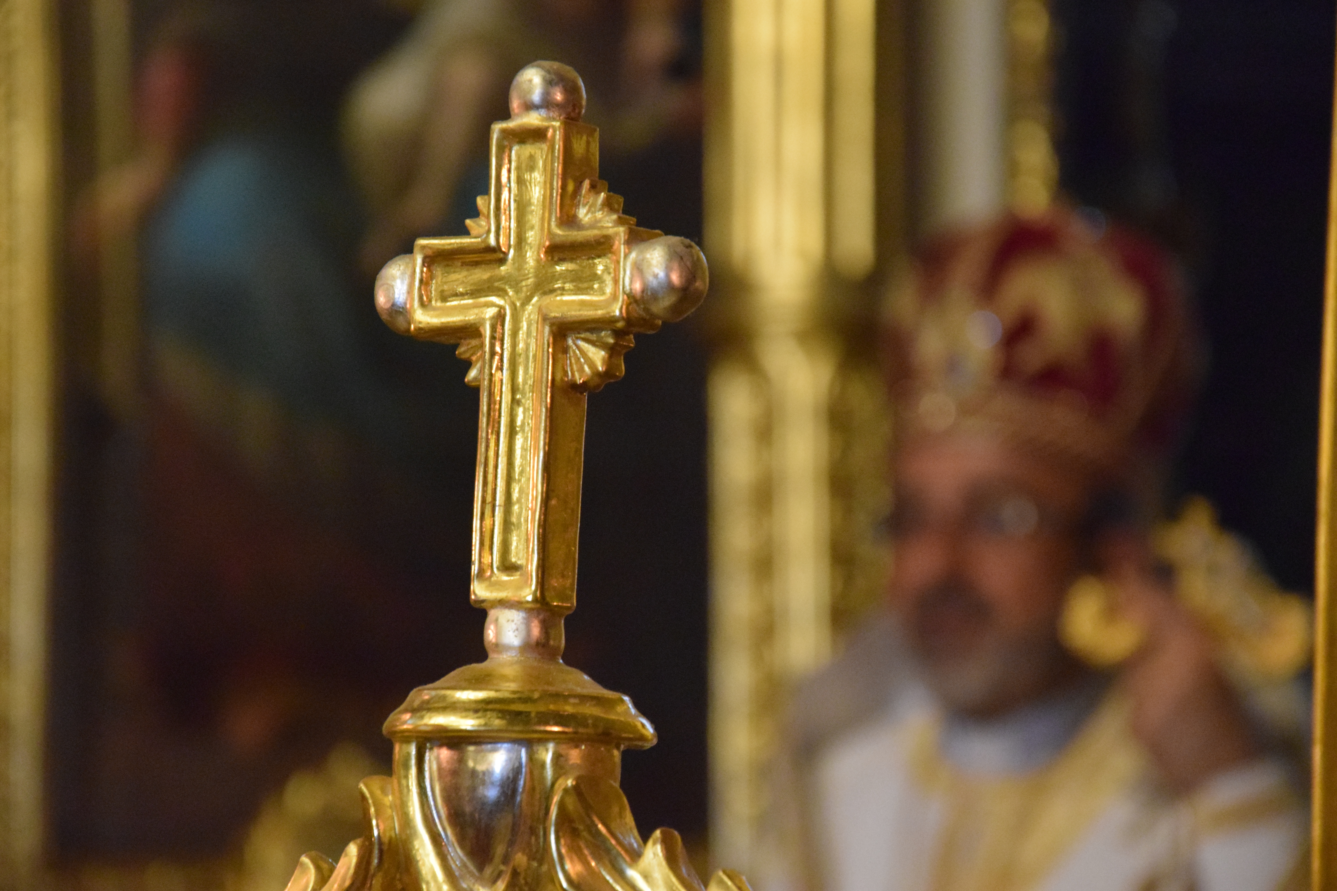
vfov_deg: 8.7
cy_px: 446
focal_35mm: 158
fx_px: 5849
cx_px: 668
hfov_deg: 13.0
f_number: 5.6
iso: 6400
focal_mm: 105
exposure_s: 1/50
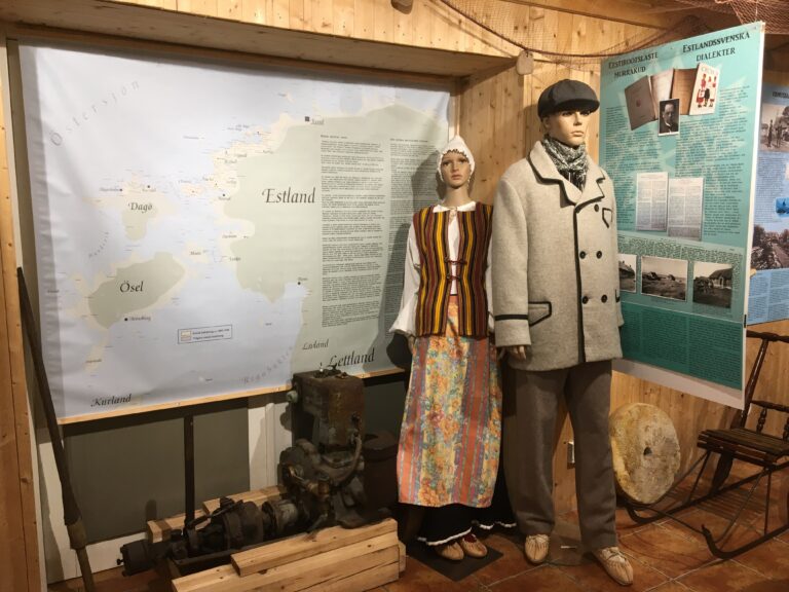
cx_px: 394
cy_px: 296
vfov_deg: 48.2
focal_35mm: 29
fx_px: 661
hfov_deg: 61.7
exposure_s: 1/30
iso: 32
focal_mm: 4.15
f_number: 2.2
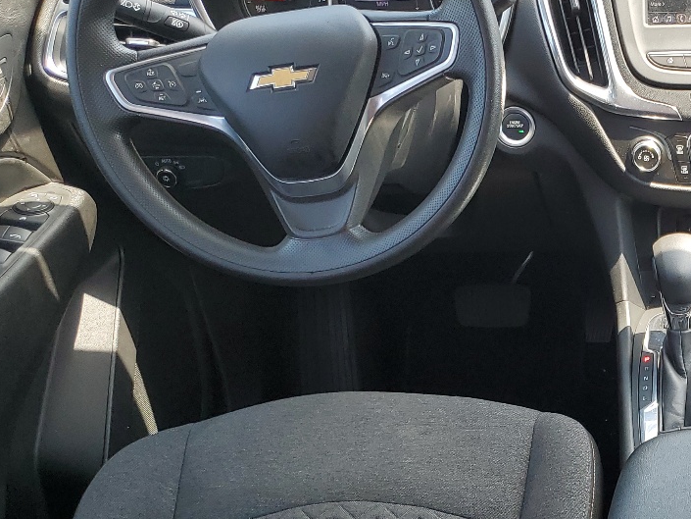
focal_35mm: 59
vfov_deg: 24.6
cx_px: 730
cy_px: 388
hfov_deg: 29.9
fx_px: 1178
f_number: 1.5
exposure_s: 1/244
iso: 50
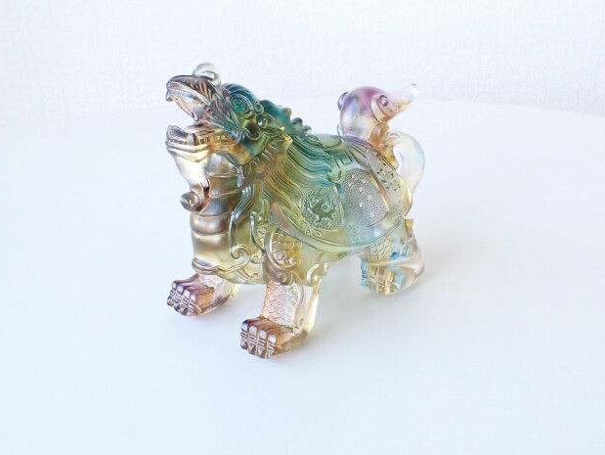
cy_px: 221
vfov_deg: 45.5
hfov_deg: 58.3
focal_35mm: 31
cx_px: 308
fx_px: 542
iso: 500
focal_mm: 5.4
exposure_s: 1/125
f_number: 3.2
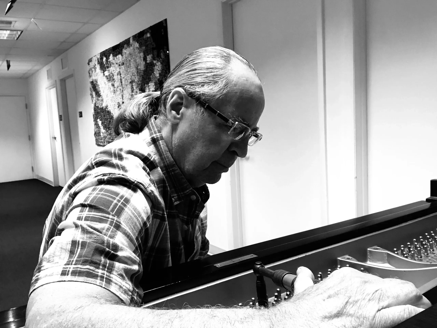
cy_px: 164
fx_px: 404
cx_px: 218
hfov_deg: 56.8
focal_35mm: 32
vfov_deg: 44.2
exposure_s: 1/60
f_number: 2.2
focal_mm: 2.87
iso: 200
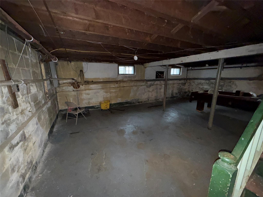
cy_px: 98
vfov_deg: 85.7
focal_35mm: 14
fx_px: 106
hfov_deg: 102.1
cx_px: 132
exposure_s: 1/16
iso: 800
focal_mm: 2.22
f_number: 2.2
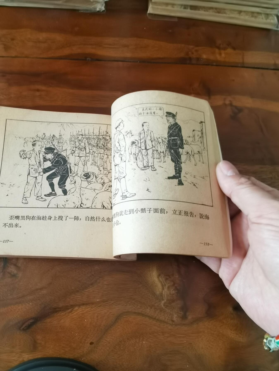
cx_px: 140
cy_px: 186
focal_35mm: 27
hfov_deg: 51.4
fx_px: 290
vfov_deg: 65.3
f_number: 2.2
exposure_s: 1/33.3
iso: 250
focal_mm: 2.26
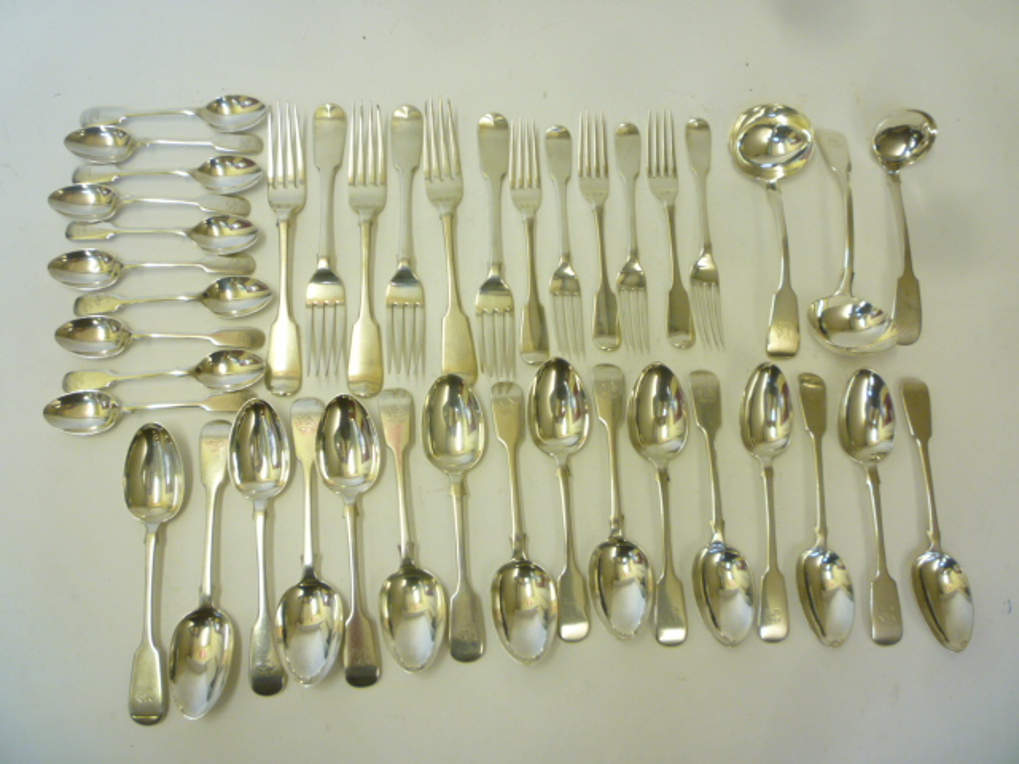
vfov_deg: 48.2
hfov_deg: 61.7
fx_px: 854
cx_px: 510
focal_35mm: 29
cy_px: 382
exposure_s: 1/30
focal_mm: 5.2
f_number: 3.3
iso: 160
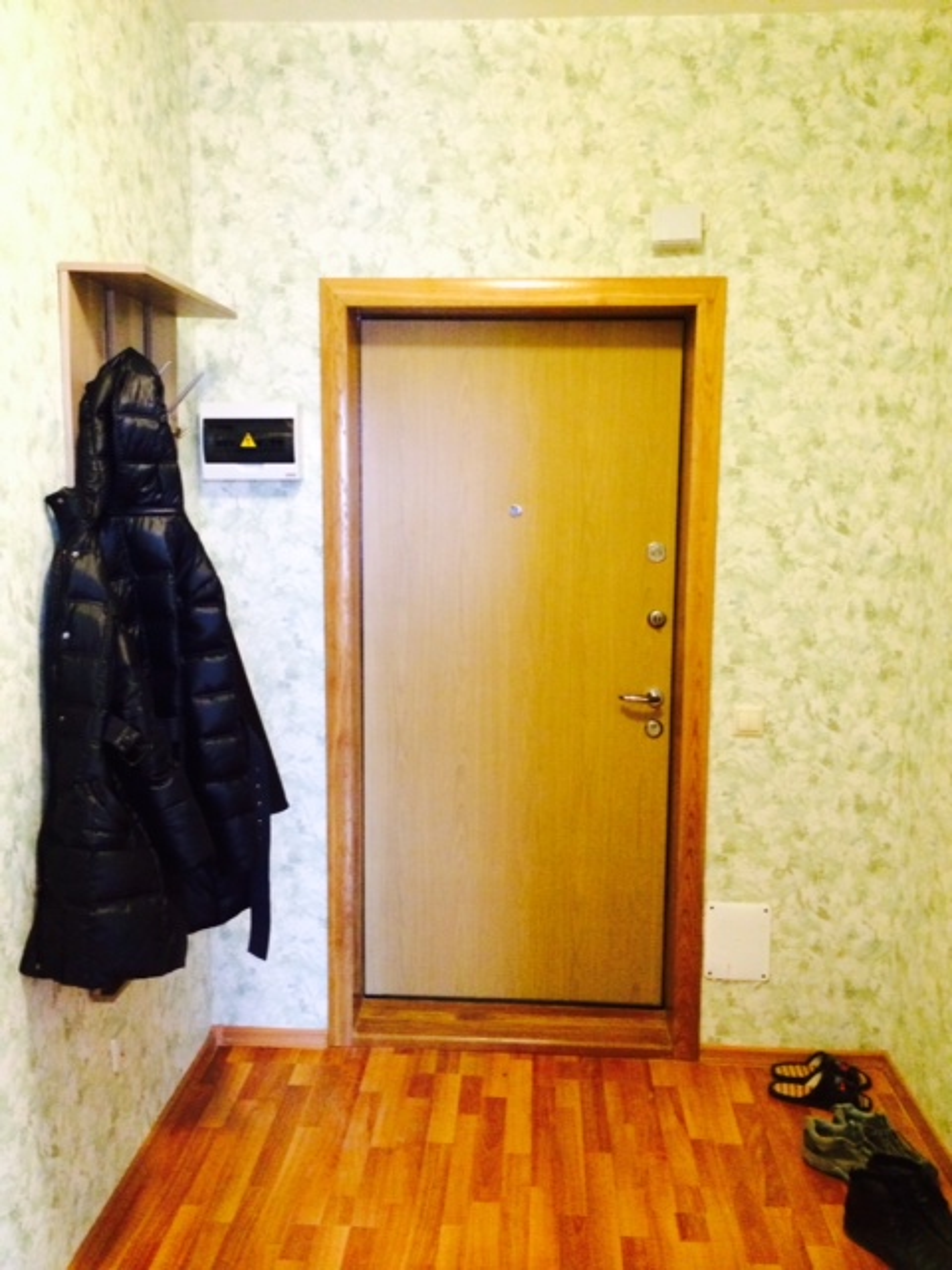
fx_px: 1100
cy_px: 635
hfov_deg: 46.8
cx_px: 476
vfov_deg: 60.0
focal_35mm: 30
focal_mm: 4.12
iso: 400
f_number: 2.2
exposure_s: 1/15
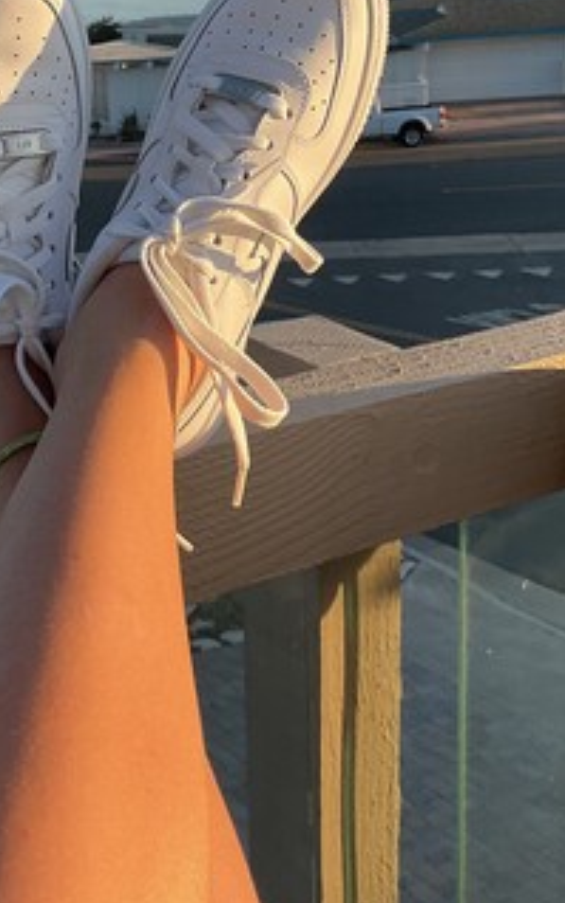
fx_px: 1428
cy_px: 318
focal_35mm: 58
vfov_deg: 34.8
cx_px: 79
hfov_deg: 22.0
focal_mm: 3
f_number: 1.8
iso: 16
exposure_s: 1/739
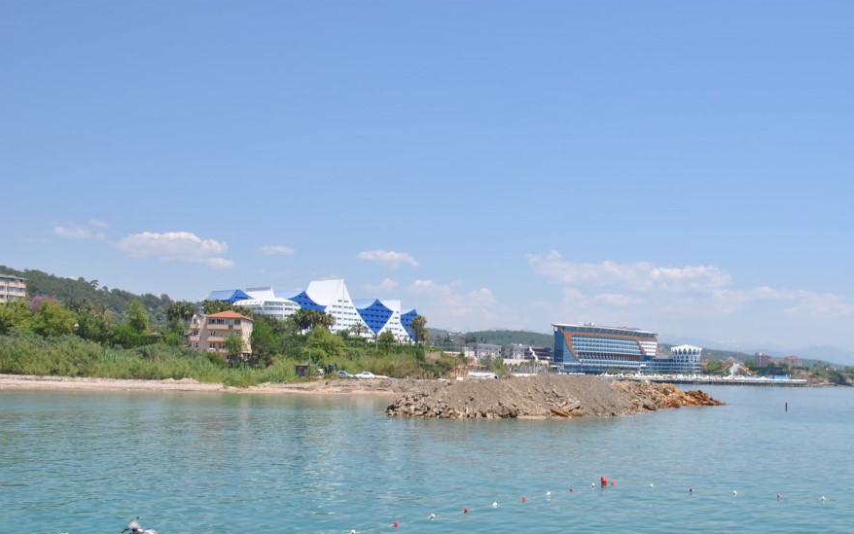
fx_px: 838
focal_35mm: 36
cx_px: 540
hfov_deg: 53.3
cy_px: 352
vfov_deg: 35.0
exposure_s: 1/250
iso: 100
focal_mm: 18
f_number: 8
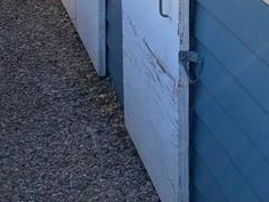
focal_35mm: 113
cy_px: -15
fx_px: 878
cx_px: 288
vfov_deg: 12.9
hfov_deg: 16.9
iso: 32
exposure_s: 1/510
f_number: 1.8
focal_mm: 4.25
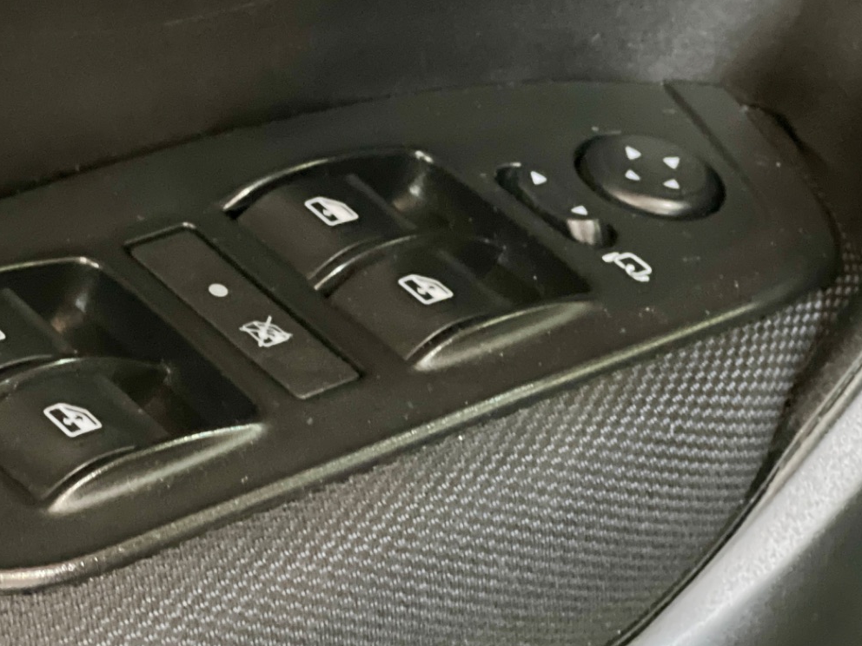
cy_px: 260
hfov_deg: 13.2
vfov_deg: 10.0
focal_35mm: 149
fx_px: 3710
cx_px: 358
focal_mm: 9
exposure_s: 1/15
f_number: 2.8
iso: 1000
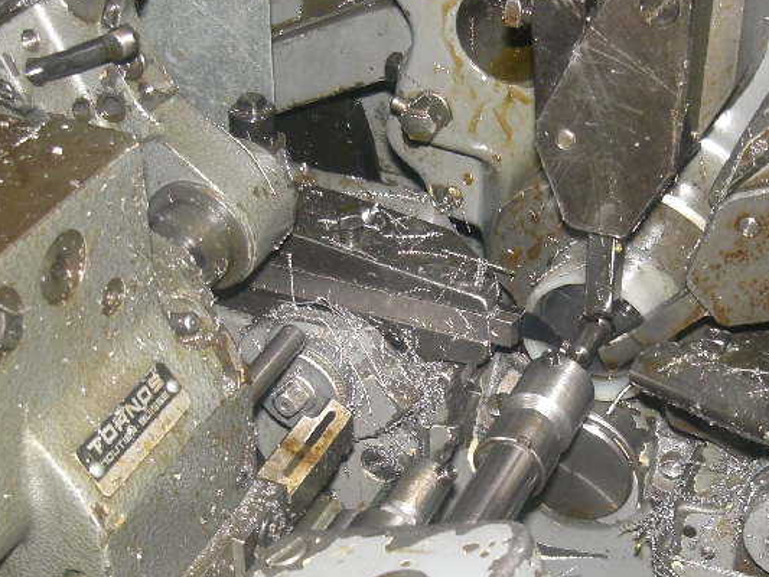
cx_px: 479
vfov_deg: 20.2
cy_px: 339
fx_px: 1622
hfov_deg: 26.6
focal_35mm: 73
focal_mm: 6.3
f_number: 3.1
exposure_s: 1/60
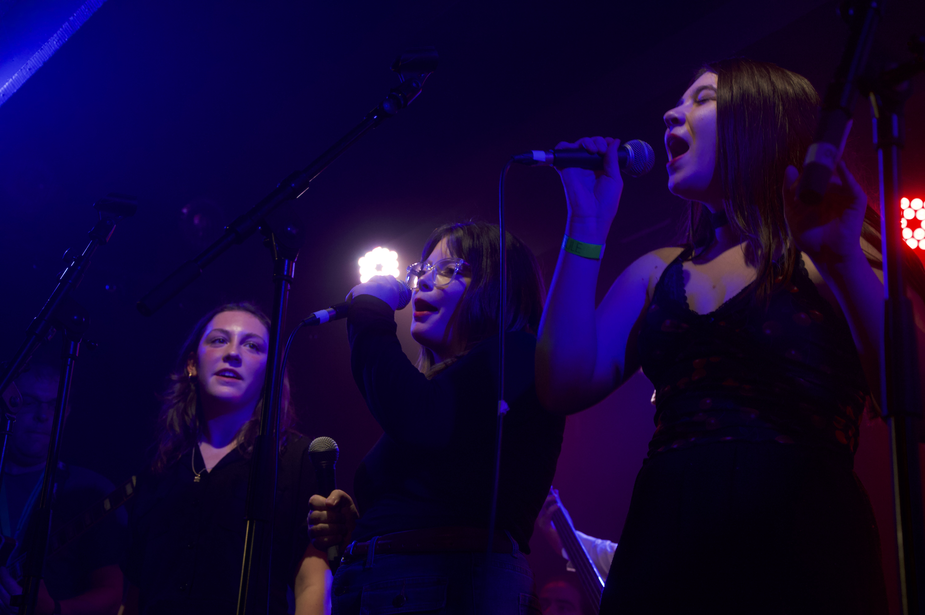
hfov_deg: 33.4
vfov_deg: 22.6
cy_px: 308
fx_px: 1540
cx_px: 462
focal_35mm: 60
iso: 720
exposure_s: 1/200
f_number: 4.5
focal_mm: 40
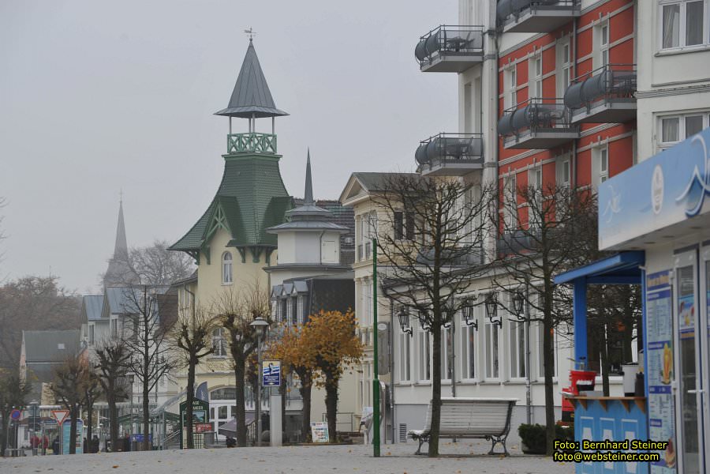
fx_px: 2465
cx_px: 355
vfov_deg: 11.0
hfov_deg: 16.4
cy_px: 237
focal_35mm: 125
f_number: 6.3
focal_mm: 125
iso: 200
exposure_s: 1/160
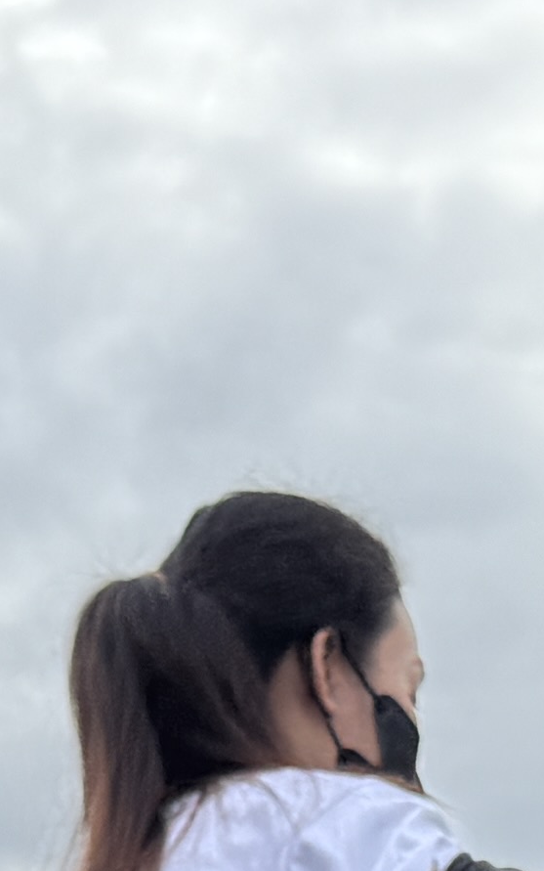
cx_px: 382
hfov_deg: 8.0
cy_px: 1857
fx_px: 3866
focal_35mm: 163
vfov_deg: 11.3
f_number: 1.78
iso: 80
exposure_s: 1/2000
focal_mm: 6.76
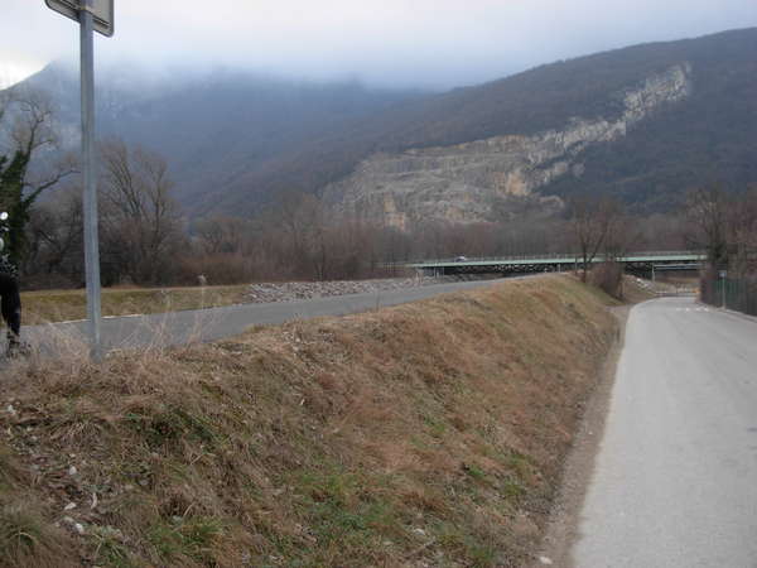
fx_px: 831
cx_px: 378
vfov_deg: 37.7
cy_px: 284
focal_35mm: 38
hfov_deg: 49.0
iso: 79
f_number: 2.9
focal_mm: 6.3
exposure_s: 1/46.5
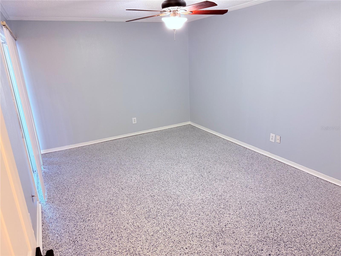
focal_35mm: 24
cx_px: 170
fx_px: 236
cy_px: 128
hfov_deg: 71.6
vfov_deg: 56.8
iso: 160
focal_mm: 6.76
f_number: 1.78
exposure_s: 1/60
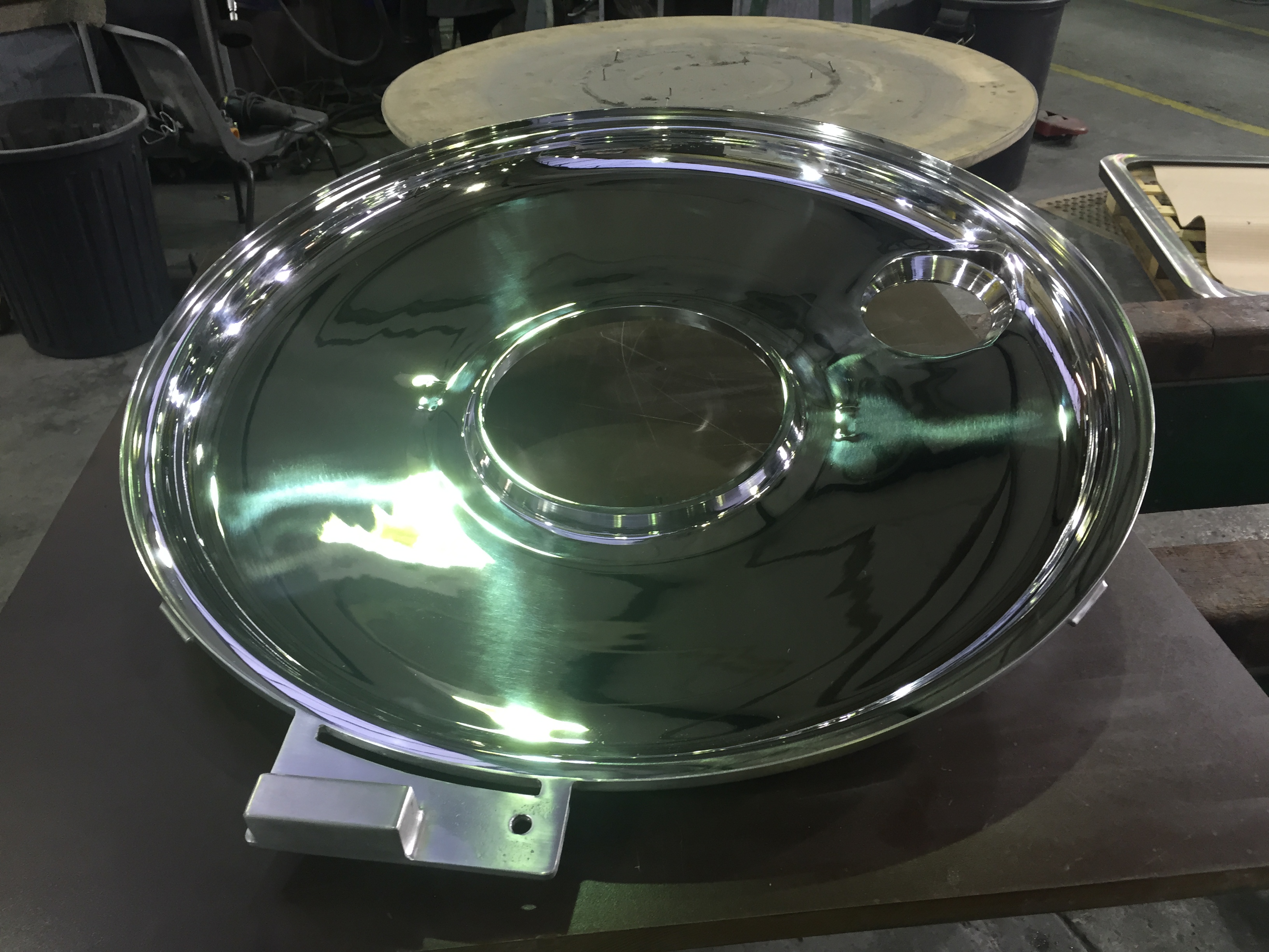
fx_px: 1063
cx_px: 634
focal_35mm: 29
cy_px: 476
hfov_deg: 61.7
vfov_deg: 48.2
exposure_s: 1/33
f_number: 2.2
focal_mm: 4.15
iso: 80
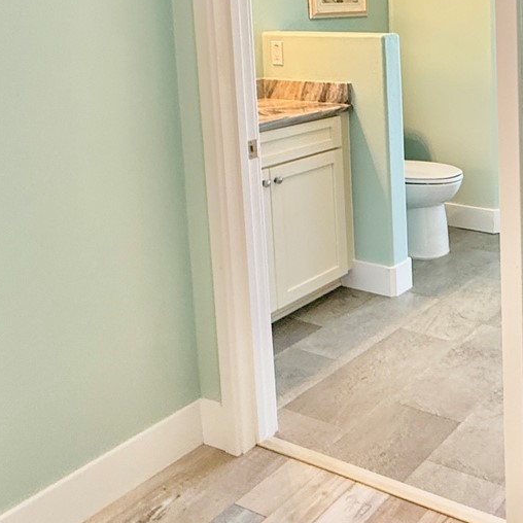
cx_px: 581
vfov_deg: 40.4
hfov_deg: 36.1
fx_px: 667
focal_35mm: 39
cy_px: 78
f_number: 2.2
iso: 200
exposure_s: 1/60
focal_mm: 2.22
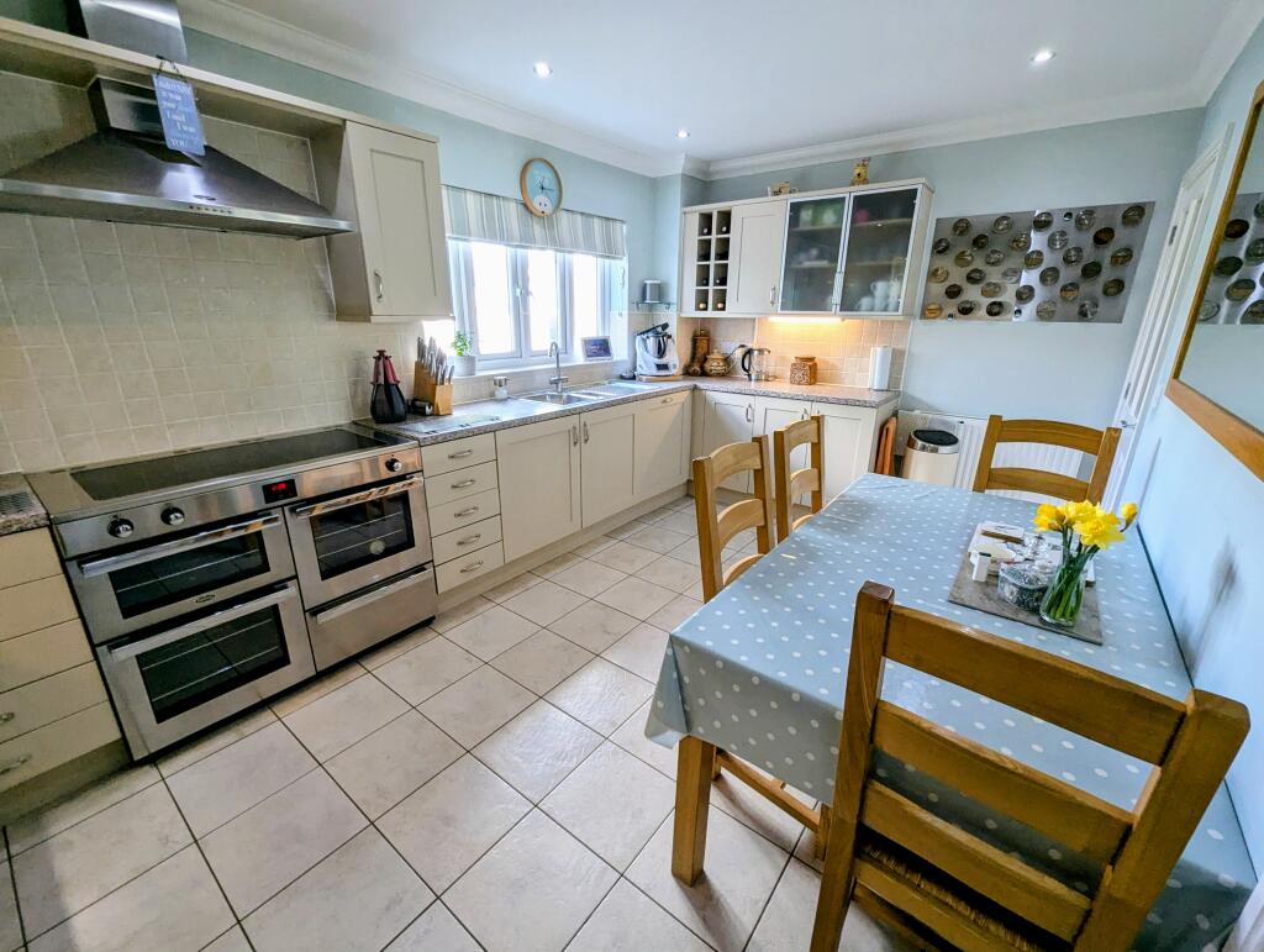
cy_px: 476
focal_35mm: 13
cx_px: 632
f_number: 2.2
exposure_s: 1/114
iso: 139
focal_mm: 1.95
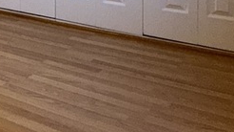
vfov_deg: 15.9
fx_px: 415
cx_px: -114
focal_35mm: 67
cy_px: -85
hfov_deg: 24.6
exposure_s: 1/122
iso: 125
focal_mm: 2.22
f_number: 2.2
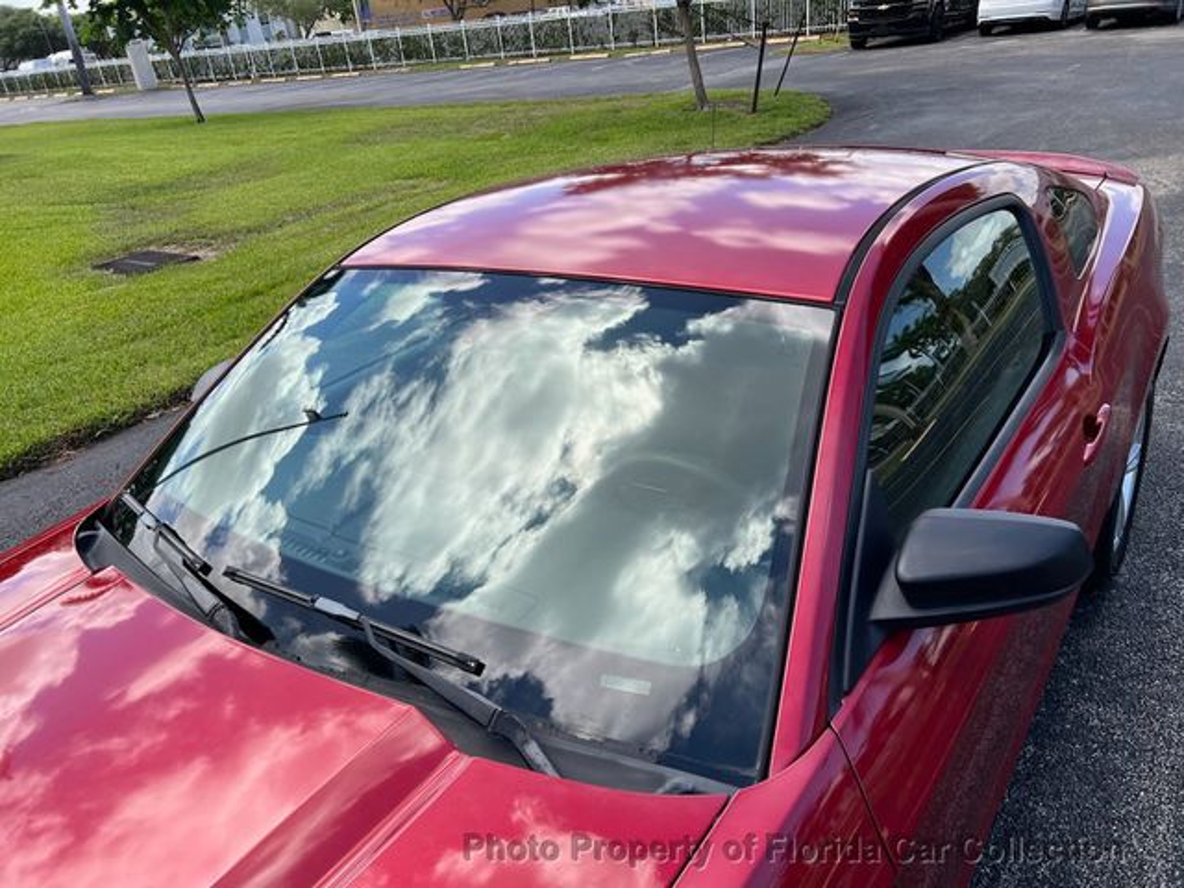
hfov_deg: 67.3
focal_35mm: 26
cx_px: 592
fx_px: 889
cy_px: 444
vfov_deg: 53.1
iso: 50
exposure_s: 1/1724
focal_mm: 5.7
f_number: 1.5
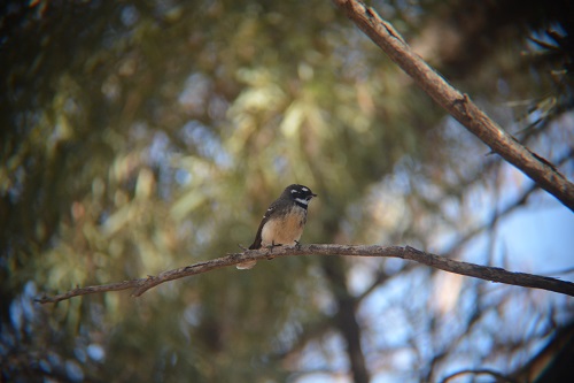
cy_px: 192
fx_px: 4781
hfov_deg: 6.9
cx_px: 287
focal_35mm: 300
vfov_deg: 4.6
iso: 900
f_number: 5.6
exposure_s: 1/500
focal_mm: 200
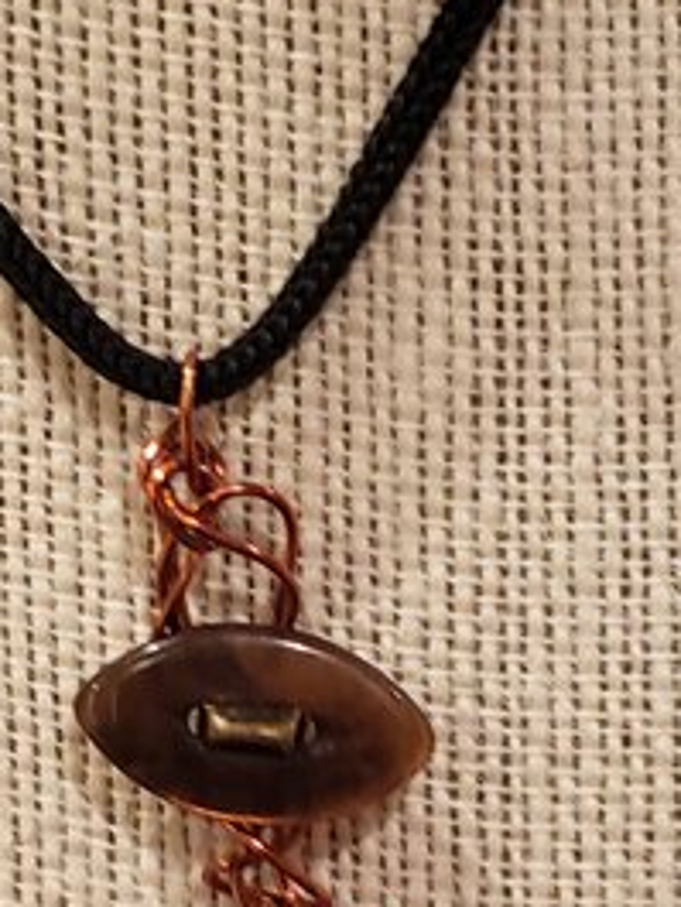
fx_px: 2778
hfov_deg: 13.9
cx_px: 181
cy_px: 489
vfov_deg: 18.5
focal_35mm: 106
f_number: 2.4
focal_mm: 4.3
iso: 250
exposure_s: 1/20
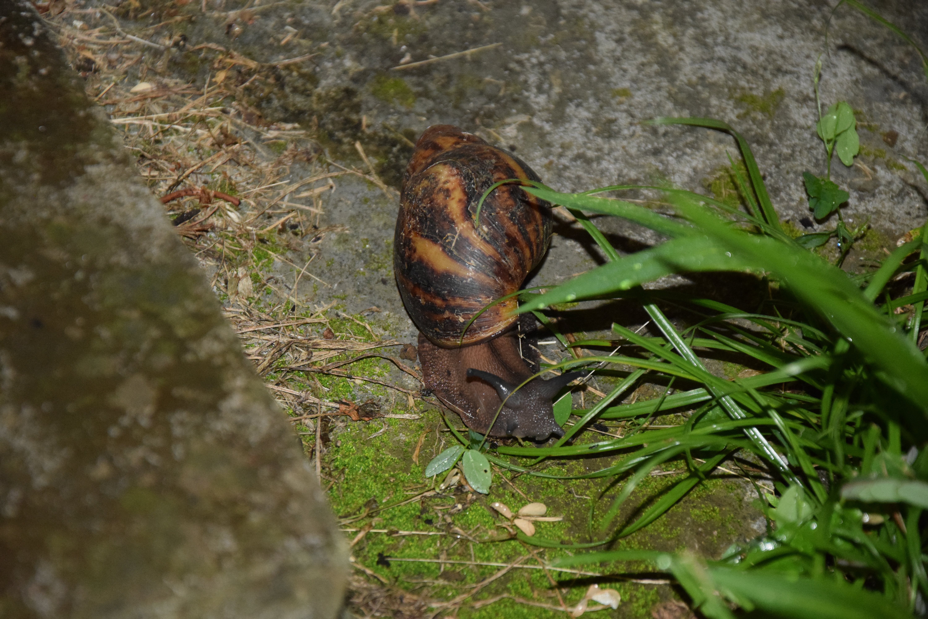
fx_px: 4060
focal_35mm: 158
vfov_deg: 8.7
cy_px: 310
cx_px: 464
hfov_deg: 13.0
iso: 3200
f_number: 5.6
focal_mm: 105
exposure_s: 1/60
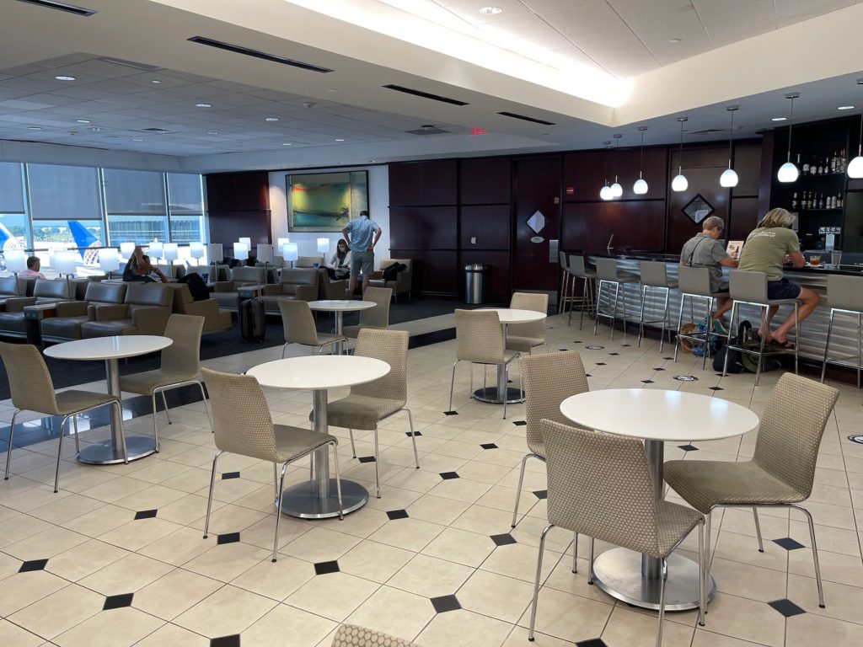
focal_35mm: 26
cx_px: 432
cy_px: 324
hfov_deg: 67.3
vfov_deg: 53.1
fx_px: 648
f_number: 1.6
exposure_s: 1/120
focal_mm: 5.1
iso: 100
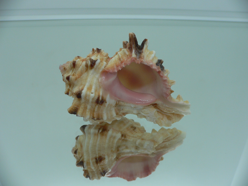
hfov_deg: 52.6
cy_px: 93
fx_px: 251
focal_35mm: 35
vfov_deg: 40.7
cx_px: 124
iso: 80
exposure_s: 1/60
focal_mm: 4.6
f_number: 2.8
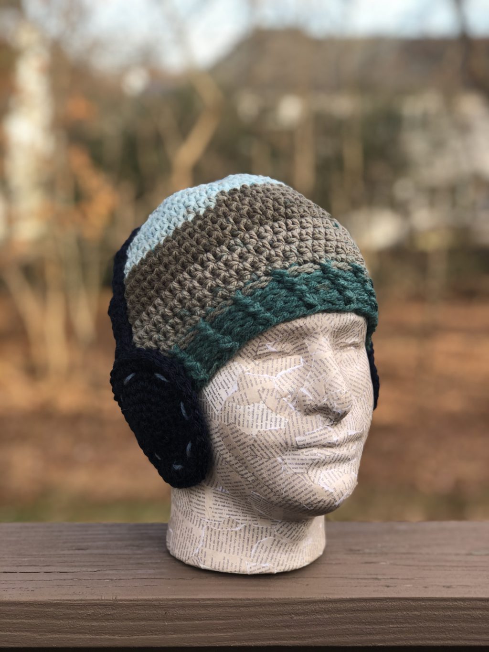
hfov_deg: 25.7
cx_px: 244
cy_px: 326
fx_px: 1073
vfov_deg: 33.8
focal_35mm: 57
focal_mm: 6.6
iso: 20
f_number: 2.8
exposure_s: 1/120
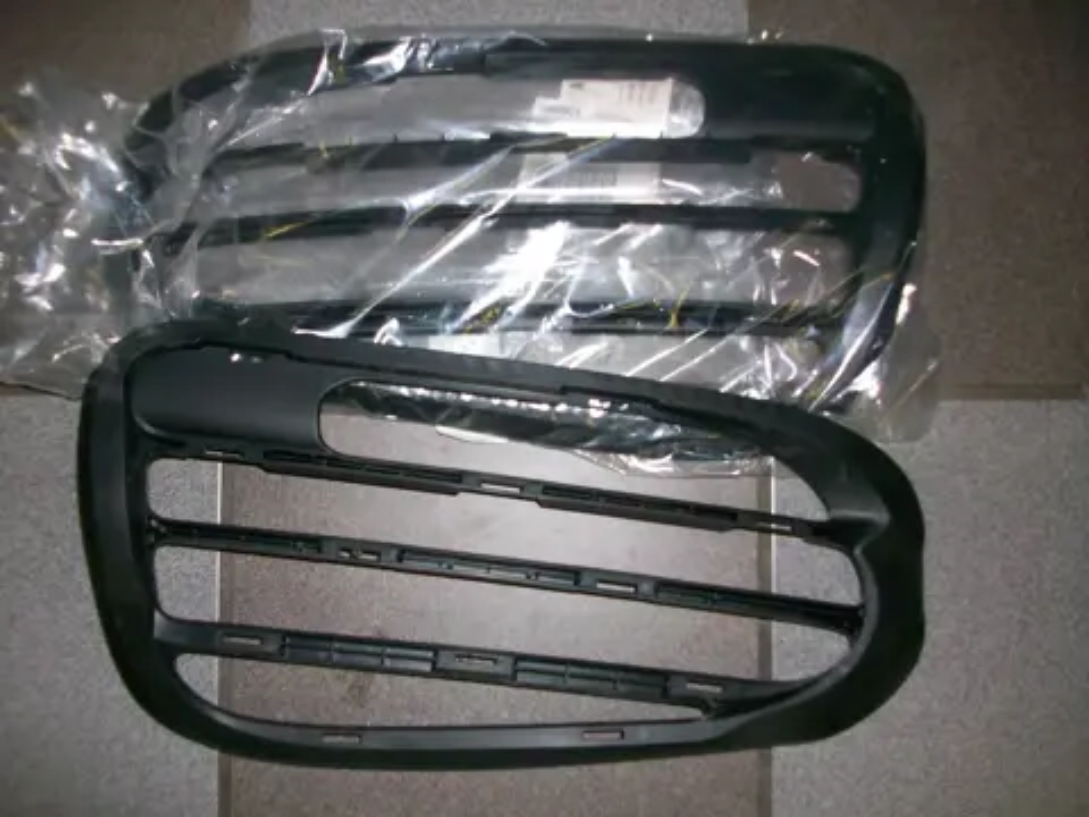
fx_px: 1070
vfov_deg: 41.8
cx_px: 544
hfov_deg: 54.0
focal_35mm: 34
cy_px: 408
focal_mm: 5.7
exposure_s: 1/60
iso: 160
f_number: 2.8
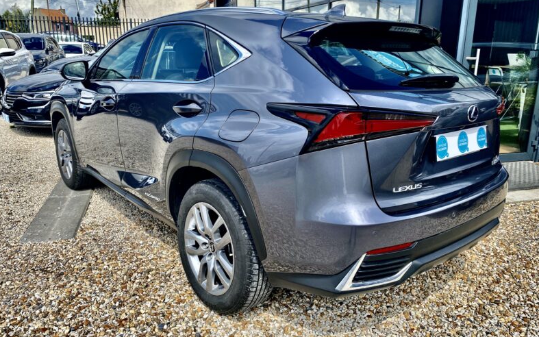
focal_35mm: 28
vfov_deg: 44.5
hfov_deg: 66.5
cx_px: 272
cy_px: 160
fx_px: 411
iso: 32
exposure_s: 1/1927
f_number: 1.8
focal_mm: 4.25
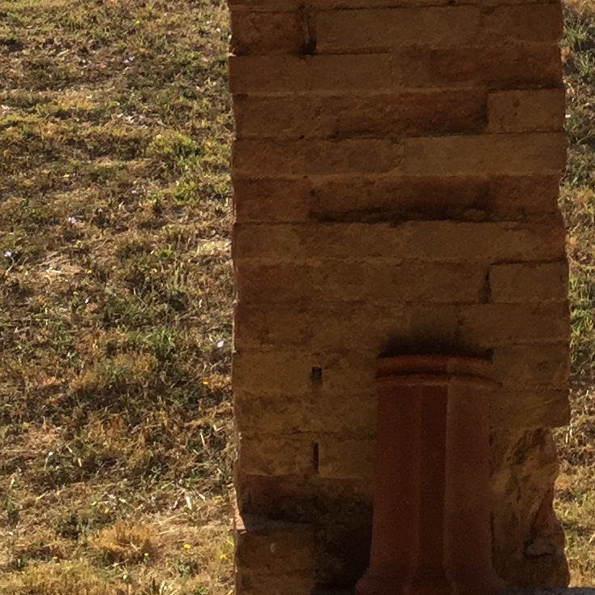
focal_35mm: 114
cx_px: 440
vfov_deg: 14.4
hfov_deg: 15.2
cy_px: -272
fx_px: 2217
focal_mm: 4.15
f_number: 2.2
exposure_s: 1/1464
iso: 32
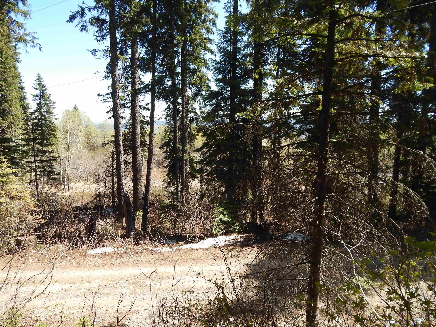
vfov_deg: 58.9
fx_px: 290
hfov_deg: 73.9
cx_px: 218
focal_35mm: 23
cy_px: 164
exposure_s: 1/500
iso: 125
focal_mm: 4
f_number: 3
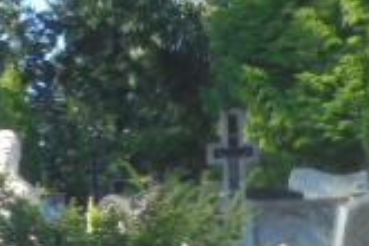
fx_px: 2316
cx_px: -327
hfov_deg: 8.7
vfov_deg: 5.9
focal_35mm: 226
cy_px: 483
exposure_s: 1/125
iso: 100
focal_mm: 10.1
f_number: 5.2
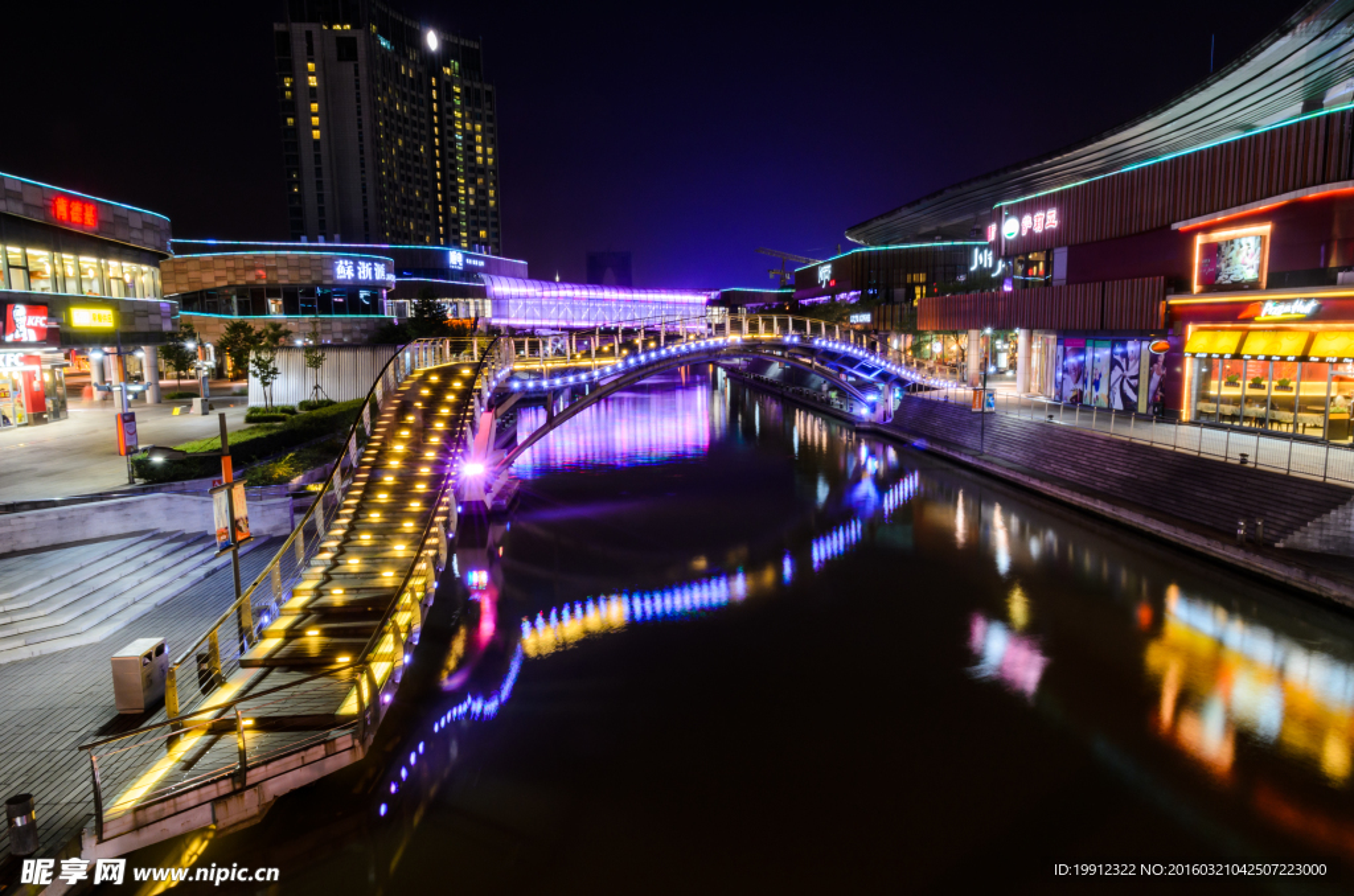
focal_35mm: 24
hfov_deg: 73.9
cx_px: 677
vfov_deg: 52.9
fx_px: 901
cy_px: 448
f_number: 20
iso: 100
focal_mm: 16
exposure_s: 13
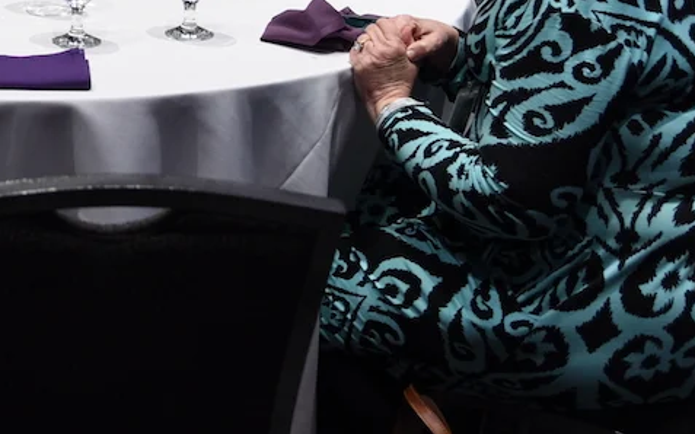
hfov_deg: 21.4
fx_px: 1761
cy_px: -127
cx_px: -35
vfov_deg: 13.5
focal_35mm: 93
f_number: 4
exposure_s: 1/50
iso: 400
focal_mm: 34
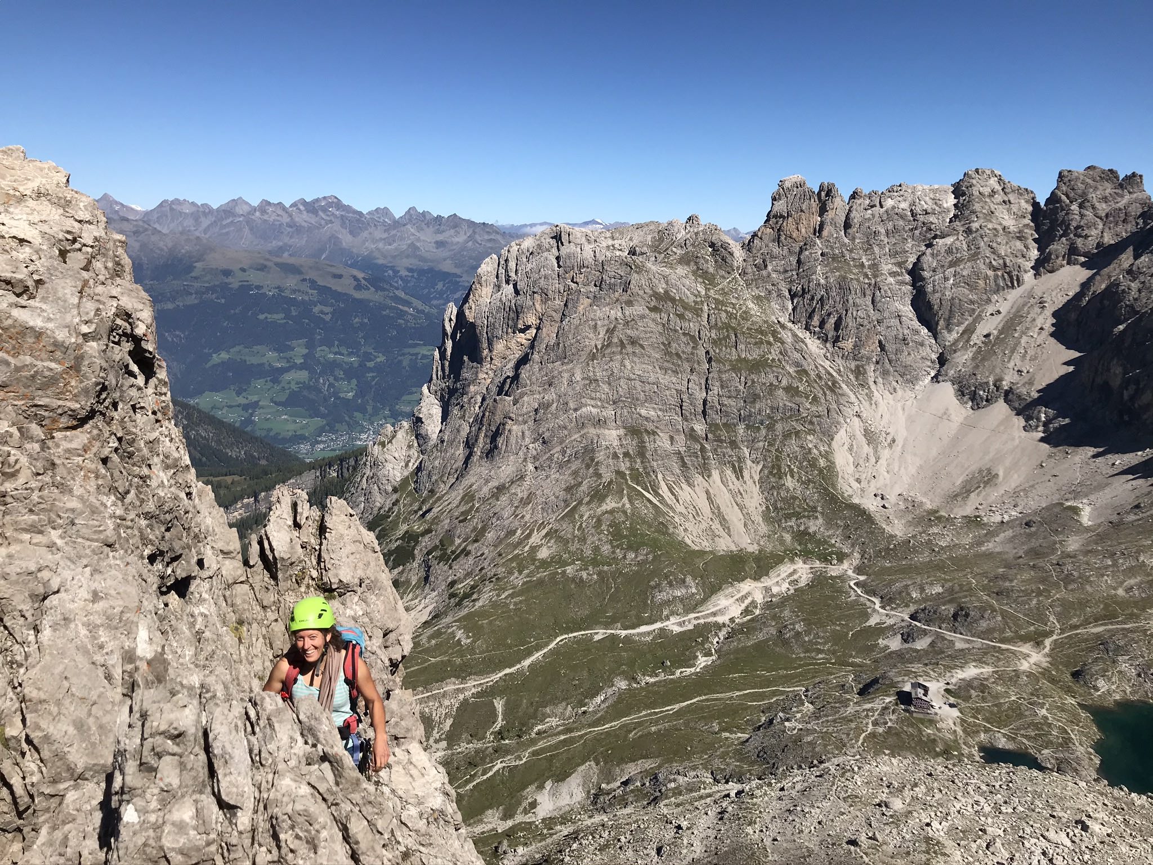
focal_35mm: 28
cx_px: 576
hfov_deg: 63.4
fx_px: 933
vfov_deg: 49.7
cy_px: 432
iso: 20
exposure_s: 1/3425
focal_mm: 3.99
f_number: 1.8
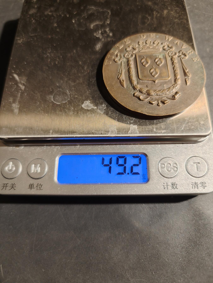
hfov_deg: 58.9
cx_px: 106
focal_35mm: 23
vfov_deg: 73.9
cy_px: 142
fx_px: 189
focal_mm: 6.06
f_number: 1.6
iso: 250
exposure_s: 1/146
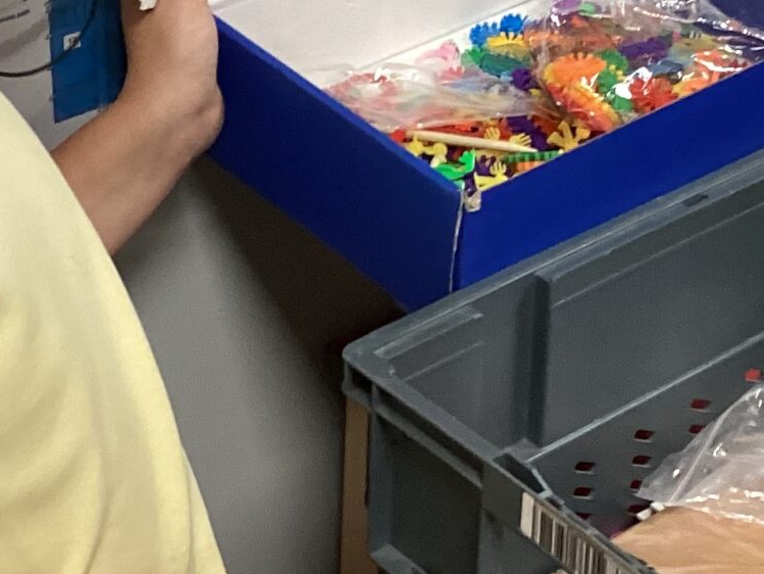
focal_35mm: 106
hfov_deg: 18.5
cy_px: -17
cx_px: 215
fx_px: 2340
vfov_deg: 13.7
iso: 200
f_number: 2.4
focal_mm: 3.3
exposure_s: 1/60
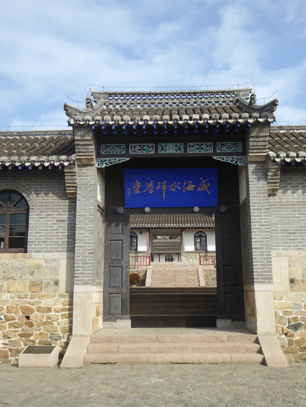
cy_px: 204
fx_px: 413
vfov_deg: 52.6
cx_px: 153
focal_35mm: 35
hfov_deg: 40.7
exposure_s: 1/800
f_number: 3.7
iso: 100
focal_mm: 6.3
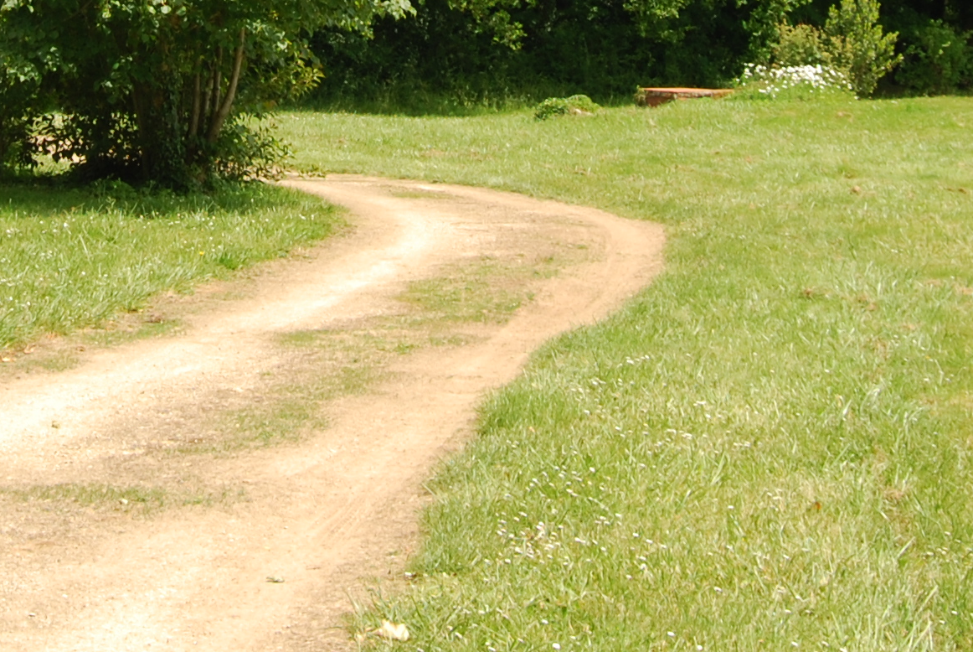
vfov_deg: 12.0
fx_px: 2977
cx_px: 279
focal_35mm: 110
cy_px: -293
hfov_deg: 18.5
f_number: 6.3
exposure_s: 1/200
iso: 100
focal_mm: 22
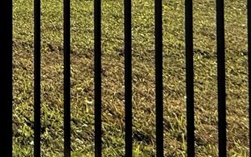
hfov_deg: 15.7
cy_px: -217
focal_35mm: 76
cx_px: -334
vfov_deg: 13.1
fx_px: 520
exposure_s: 1/1534
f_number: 2.2
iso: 50
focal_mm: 2.22
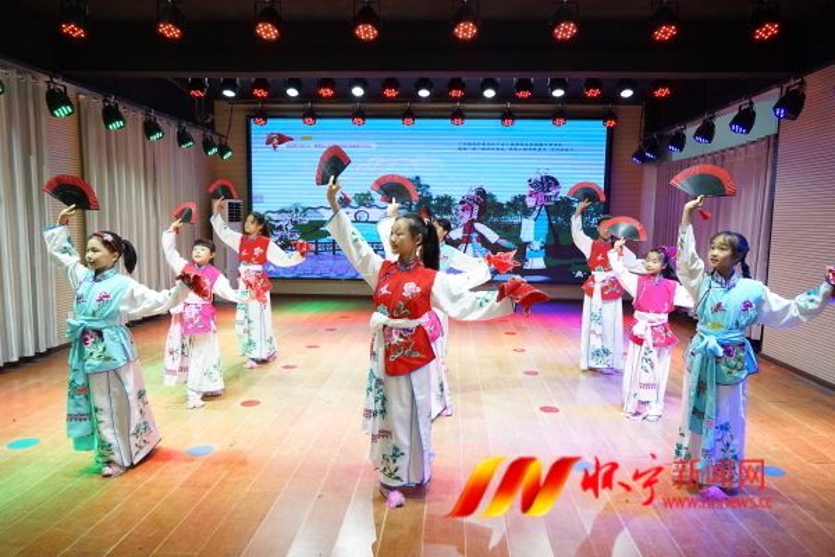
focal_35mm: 24
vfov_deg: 53.1
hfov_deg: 73.7
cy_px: 278
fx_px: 557
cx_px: 418
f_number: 7.1
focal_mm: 24
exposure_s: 1/200
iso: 3200
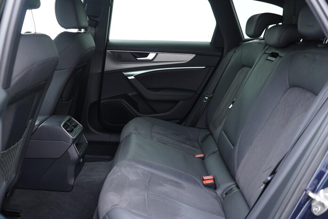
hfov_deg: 53.1
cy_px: 110
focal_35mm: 36
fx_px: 328
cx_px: 164
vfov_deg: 36.9
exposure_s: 1/40
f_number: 2.8
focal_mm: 24
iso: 640
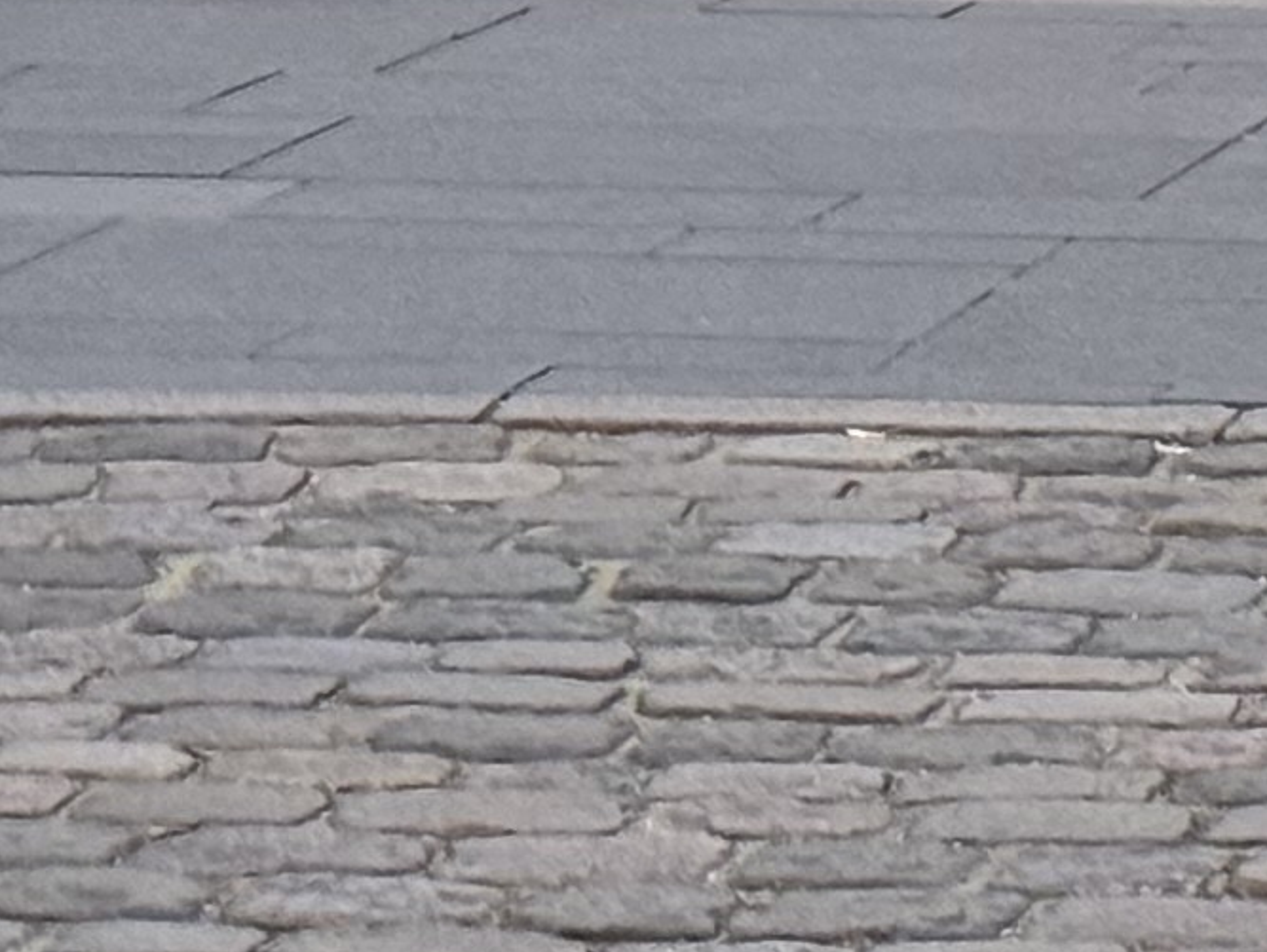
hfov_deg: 6.7
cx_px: 2234
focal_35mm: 290
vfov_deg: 5.0
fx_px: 10620
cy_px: -1121
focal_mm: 6.76
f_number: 1.78
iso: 200
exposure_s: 1/60
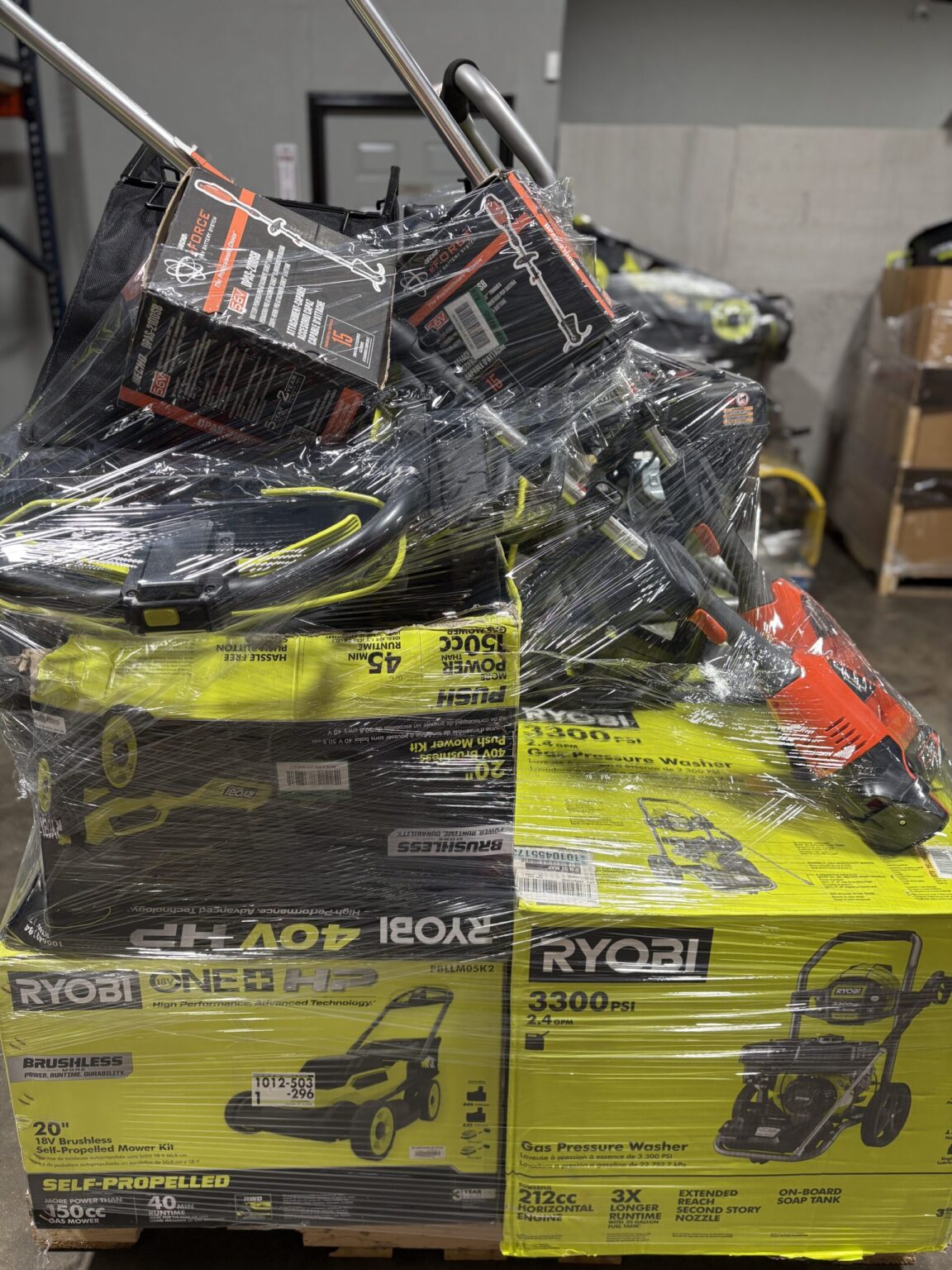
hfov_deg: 53.1
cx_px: 476
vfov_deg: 67.3
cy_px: 635
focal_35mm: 26
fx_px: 953
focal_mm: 5.96
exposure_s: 1/60
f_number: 1.6
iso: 100
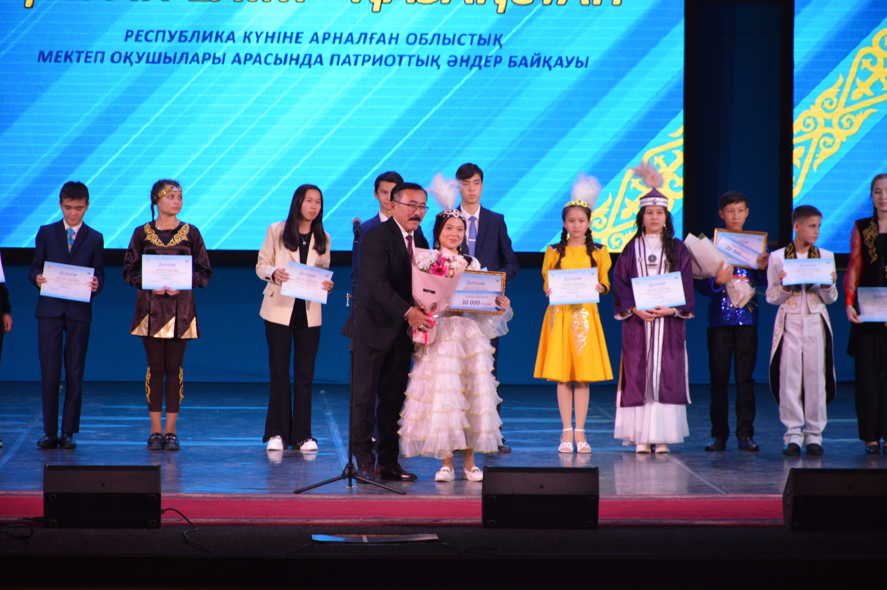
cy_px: 295
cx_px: 444
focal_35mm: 158
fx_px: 3877
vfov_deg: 8.7
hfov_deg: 13.1
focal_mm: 105
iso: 900
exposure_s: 1/60
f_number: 5.6
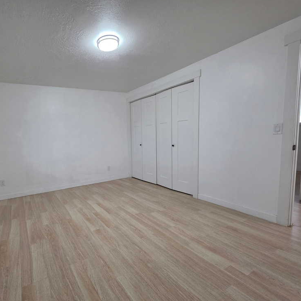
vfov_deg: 87.4
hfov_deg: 84.5
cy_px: 154
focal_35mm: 16
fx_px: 157
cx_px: 101
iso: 250
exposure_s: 1/60
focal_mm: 2.2
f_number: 1.9
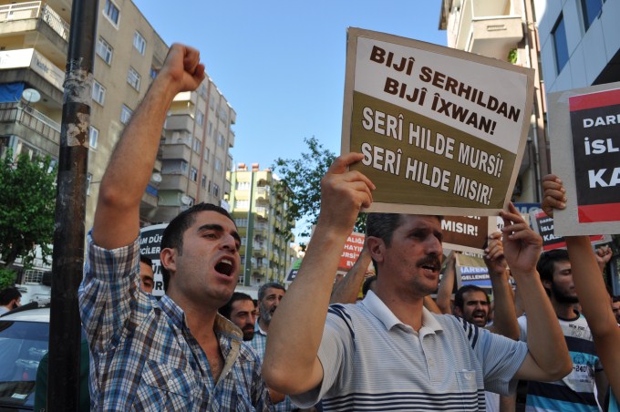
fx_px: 465
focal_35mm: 27
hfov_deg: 67.4
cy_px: 206
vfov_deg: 47.8
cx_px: 310
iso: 200
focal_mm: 18
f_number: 7.1
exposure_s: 1/200
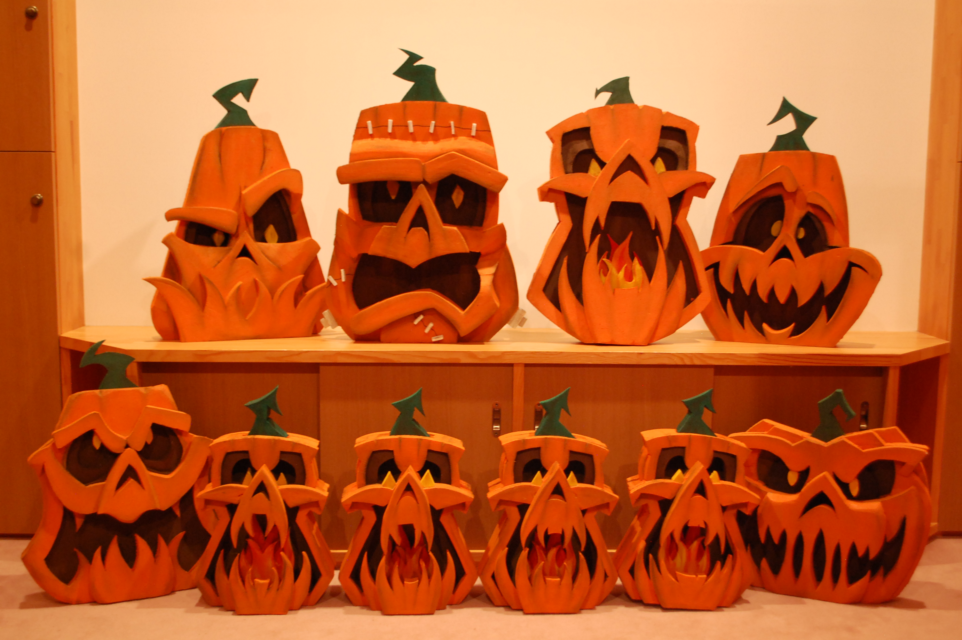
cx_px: 481
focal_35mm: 42
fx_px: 1121
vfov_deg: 31.8
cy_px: 320
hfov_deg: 46.4
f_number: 4.5
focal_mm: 28
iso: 900
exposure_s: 1/8
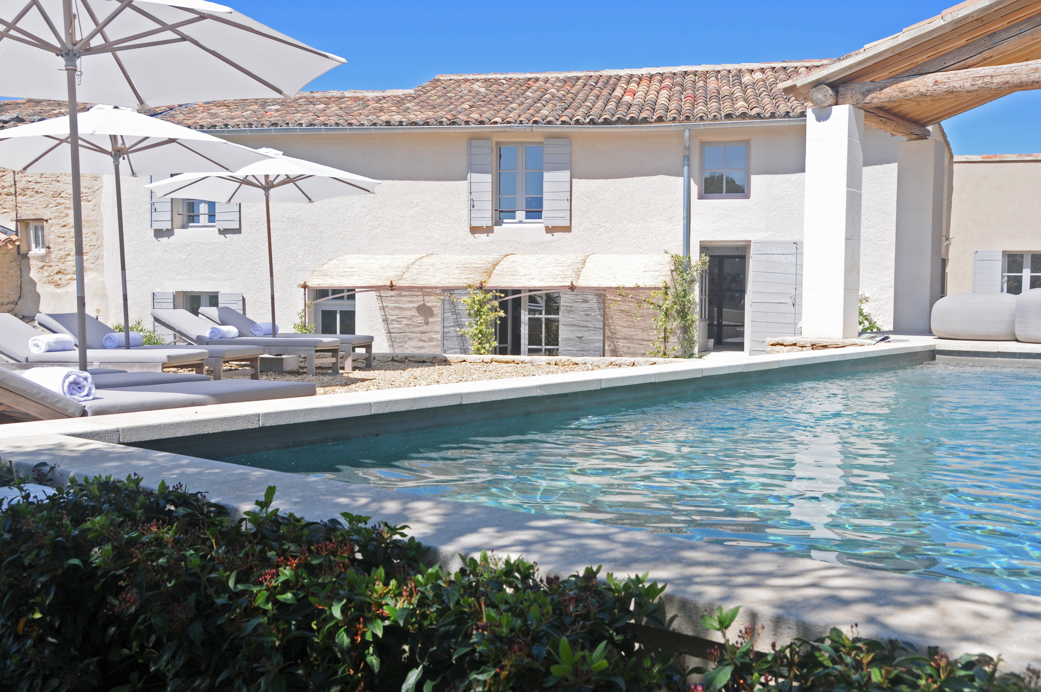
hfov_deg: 53.2
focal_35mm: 36
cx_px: 520
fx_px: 1040
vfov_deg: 36.8
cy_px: 346
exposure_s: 1/320
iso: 250
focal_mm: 24
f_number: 9
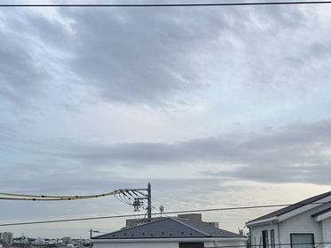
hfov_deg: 42.0
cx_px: 176
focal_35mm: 45
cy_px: 163
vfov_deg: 32.0
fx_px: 430
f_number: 1.78
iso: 80
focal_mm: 6.86
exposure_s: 1/121
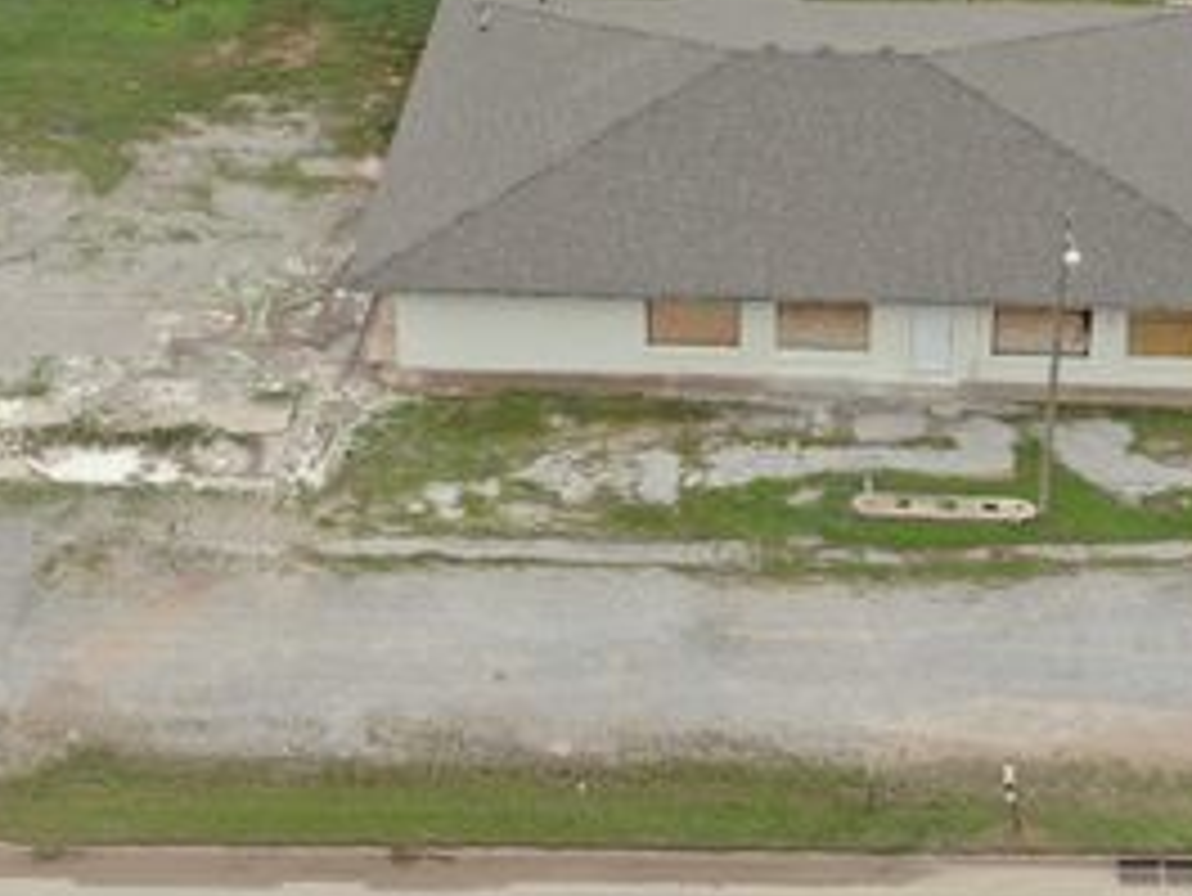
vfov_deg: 18.1
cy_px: 191
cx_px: 652
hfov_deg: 24.1
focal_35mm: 81
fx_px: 2790
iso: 100
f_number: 3.6
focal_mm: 7.39
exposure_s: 1/320
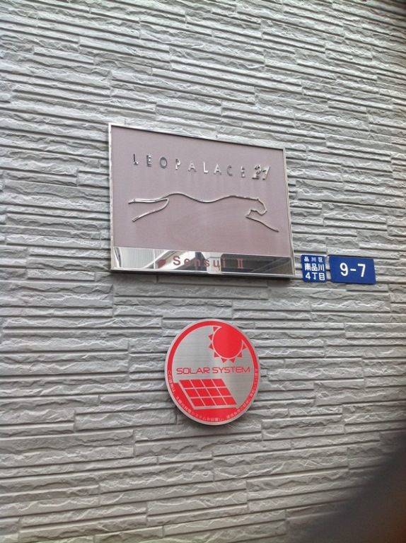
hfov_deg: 40.6
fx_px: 549
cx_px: 203
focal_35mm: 35
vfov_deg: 52.7
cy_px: 272
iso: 80
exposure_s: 1/195
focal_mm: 4.28
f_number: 2.4
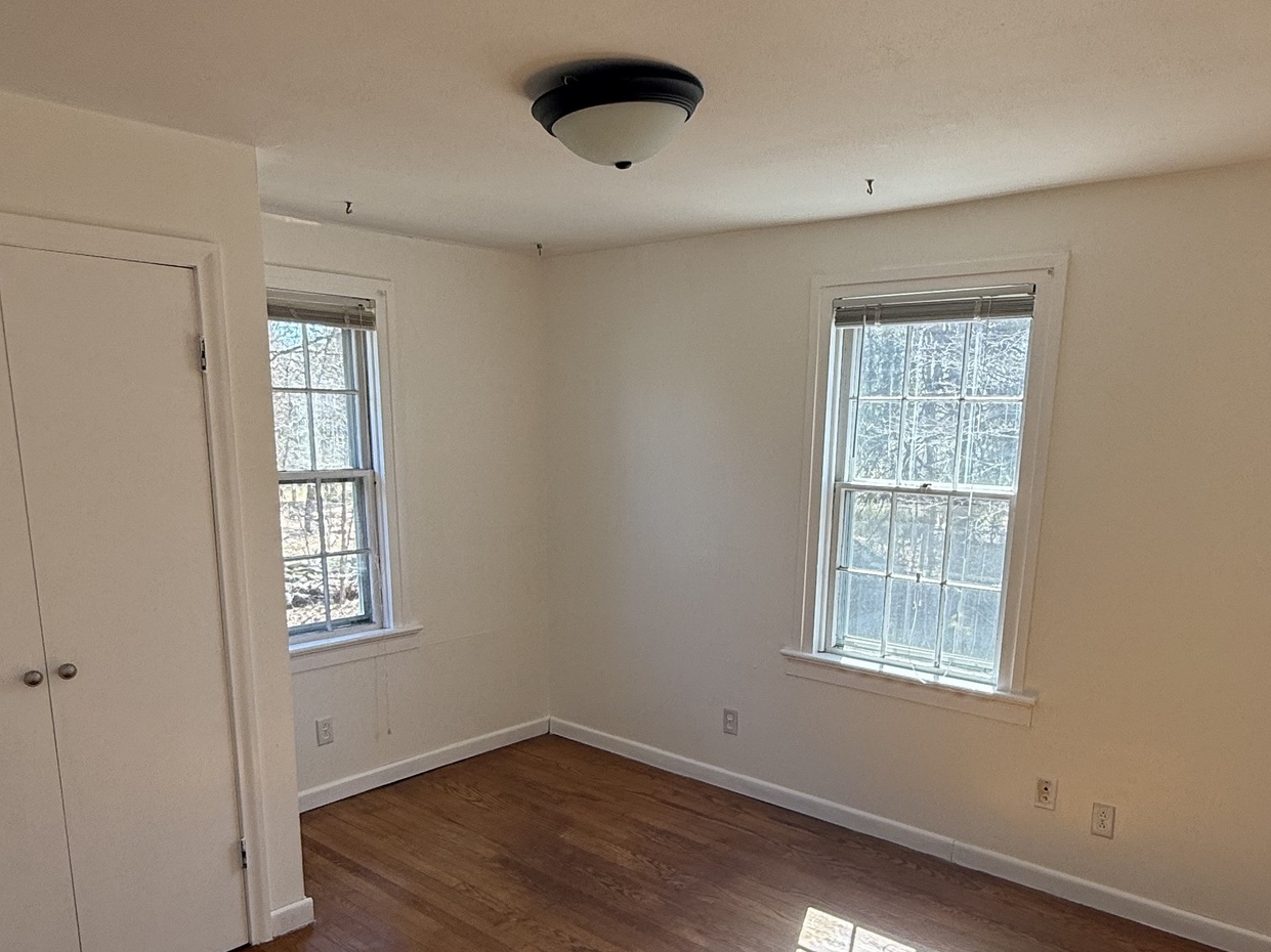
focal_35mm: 26
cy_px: 629
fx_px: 954
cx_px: 644
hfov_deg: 67.3
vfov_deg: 52.1
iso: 64
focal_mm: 2.22
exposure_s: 1/152
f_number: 2.2
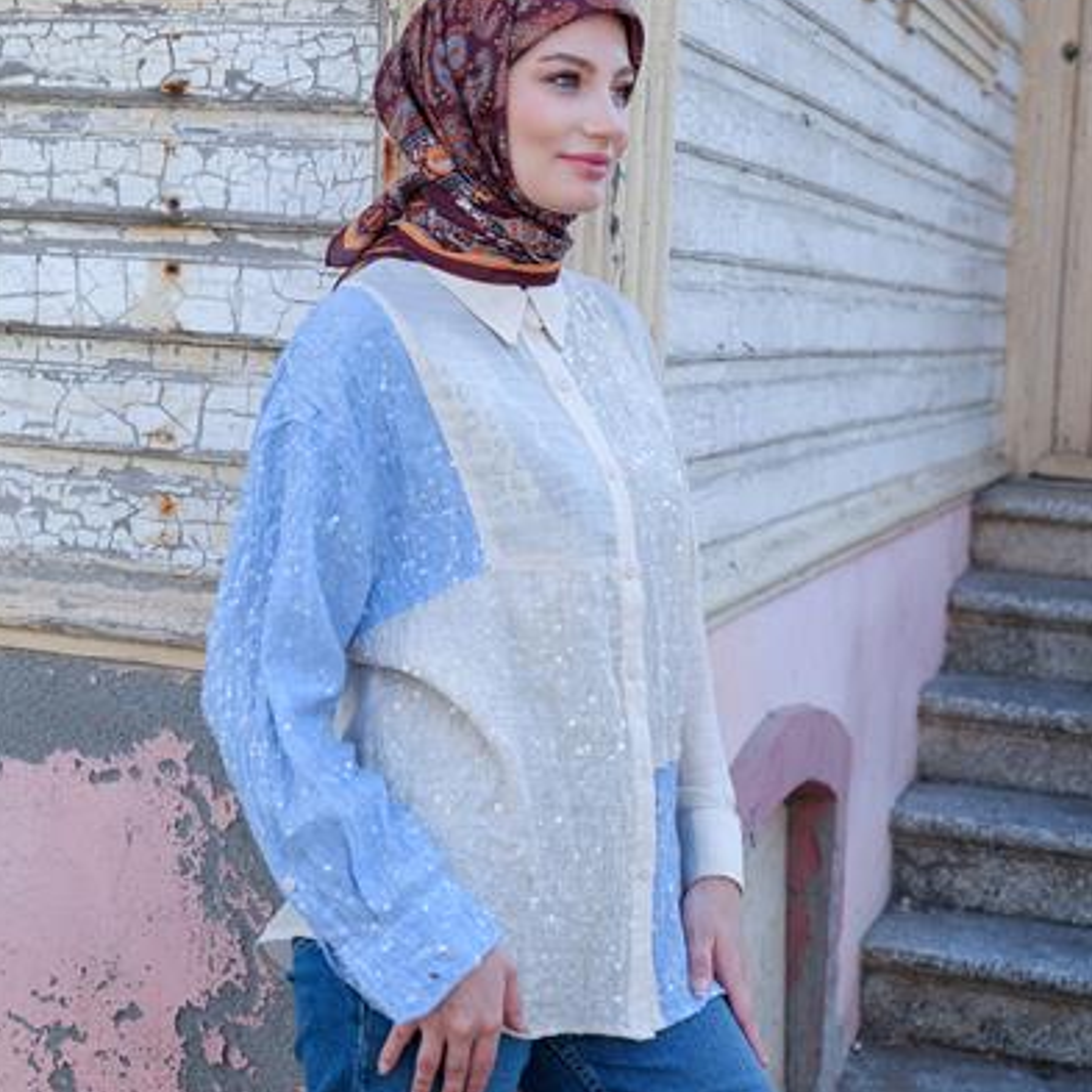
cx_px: 539
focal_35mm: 66
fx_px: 2356
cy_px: 565
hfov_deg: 26.1
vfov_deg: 26.1
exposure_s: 1/280
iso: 320
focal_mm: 70
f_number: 5.6
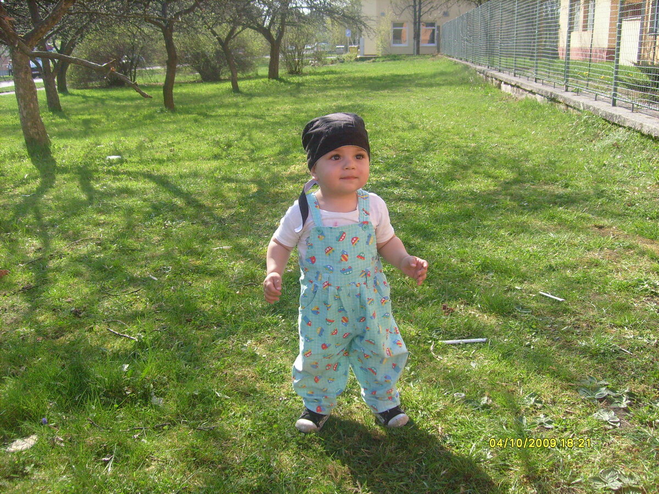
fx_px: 666
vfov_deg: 40.7
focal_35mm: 35
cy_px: 247
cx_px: 330
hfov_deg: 52.6
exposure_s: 1/750
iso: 80
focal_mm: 5.8
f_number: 2.8
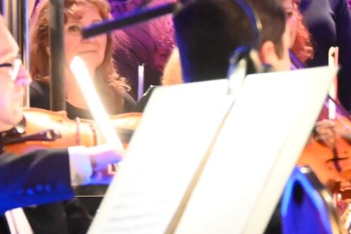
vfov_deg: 2.3
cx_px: 352
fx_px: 5827
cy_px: 28
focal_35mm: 598
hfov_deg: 3.4
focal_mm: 115
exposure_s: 1/50
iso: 12800
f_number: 5.3
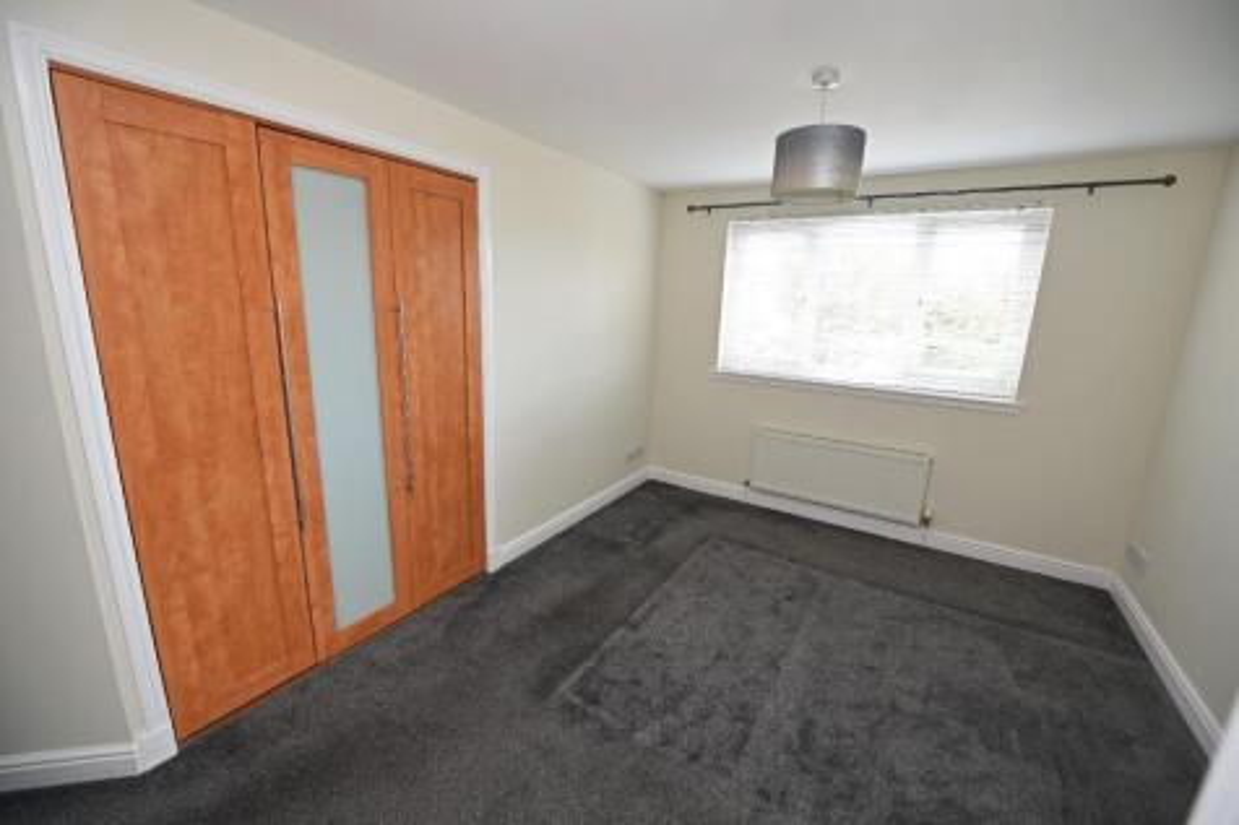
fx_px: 482
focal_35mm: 14
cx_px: 620
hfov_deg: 104.3
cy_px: 412
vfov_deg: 81.2
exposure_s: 1/30
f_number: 3.5
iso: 100
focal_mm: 14
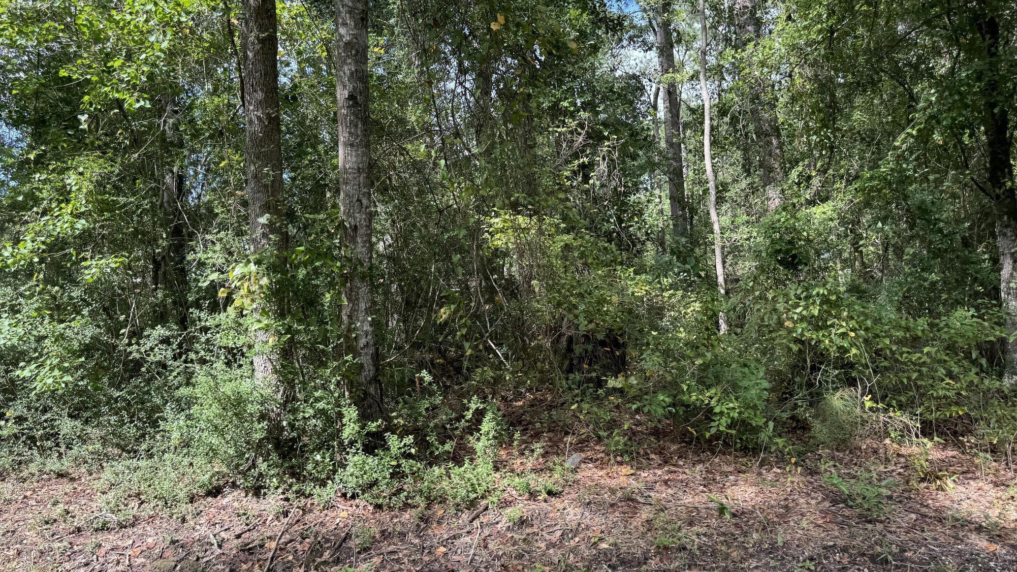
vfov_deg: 42.9
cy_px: 284
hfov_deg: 69.9
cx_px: 496
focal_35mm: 27
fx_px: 728
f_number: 1.78
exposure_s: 1/343
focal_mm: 6.76
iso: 80
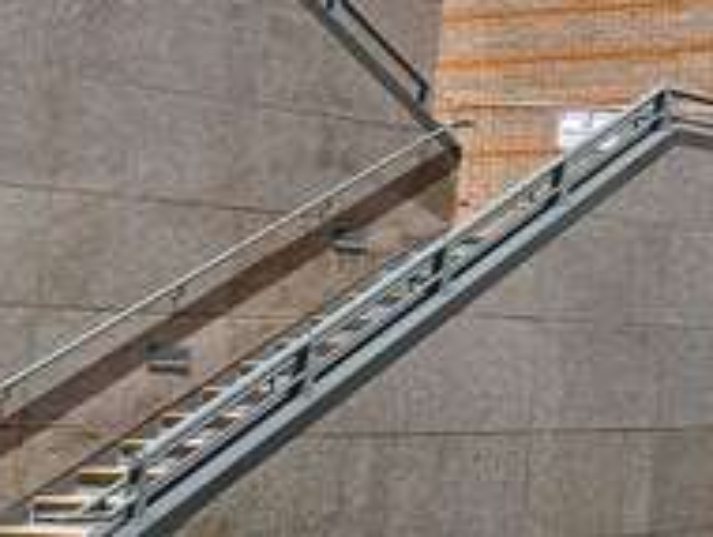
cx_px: 1043
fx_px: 2165
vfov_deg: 13.7
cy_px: -135
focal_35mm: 105
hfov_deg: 17.1
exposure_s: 1/297
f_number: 1.8
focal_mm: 4.6
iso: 32
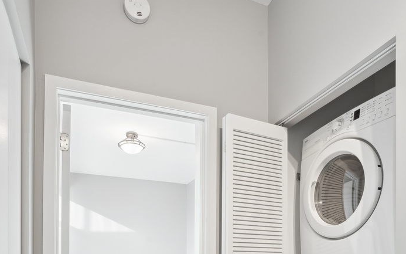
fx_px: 299
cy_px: 267
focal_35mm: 27
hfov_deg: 68.4
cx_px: 199
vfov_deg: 39.3
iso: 320
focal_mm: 17
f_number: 9
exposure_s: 1/15
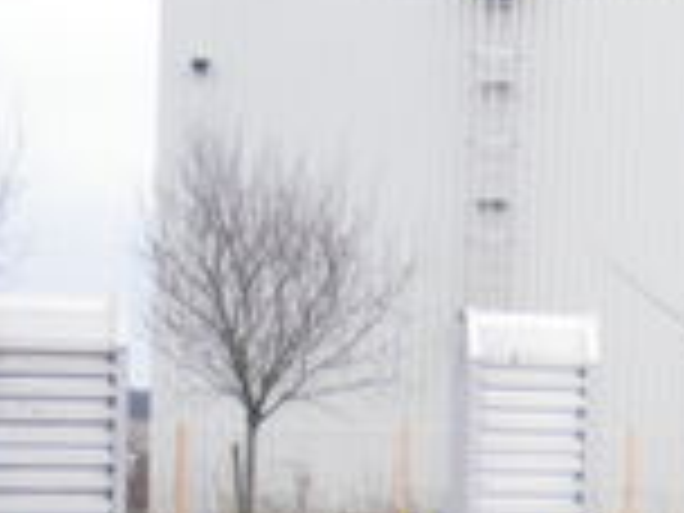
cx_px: 1112
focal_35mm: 152
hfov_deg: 12.2
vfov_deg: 9.3
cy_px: 940
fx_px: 3003
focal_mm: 6.3
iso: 200
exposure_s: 1/50
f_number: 3.5
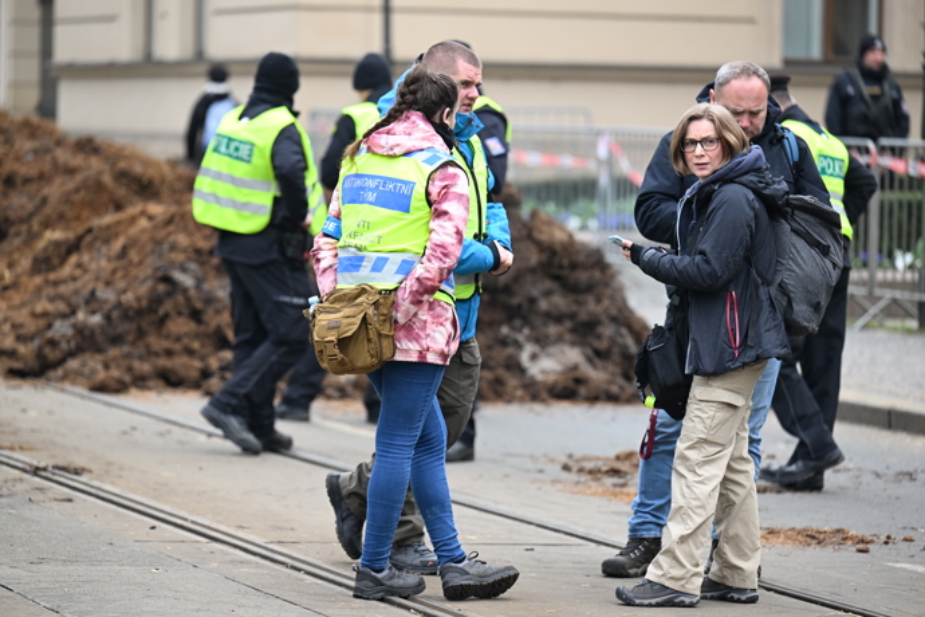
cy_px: 308
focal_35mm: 180
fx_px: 4625
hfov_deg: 11.4
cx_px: 462
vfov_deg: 7.6
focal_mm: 180
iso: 1000
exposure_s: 1/1600
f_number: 3.5
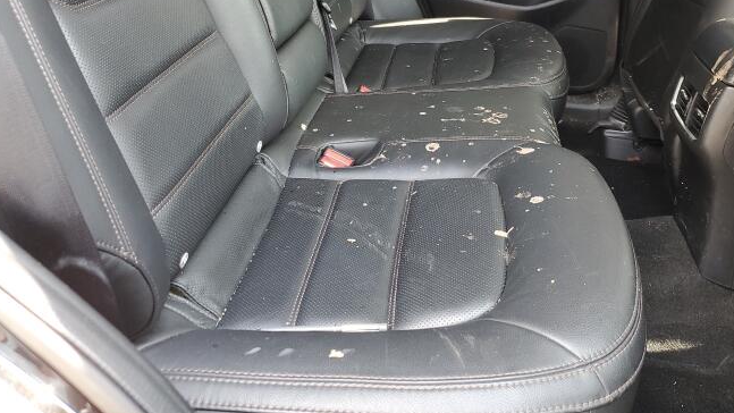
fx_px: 681
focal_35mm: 35
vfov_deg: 32.9
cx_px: 442
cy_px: 90
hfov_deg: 56.2
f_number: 1.5
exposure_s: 1/60.2
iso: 84
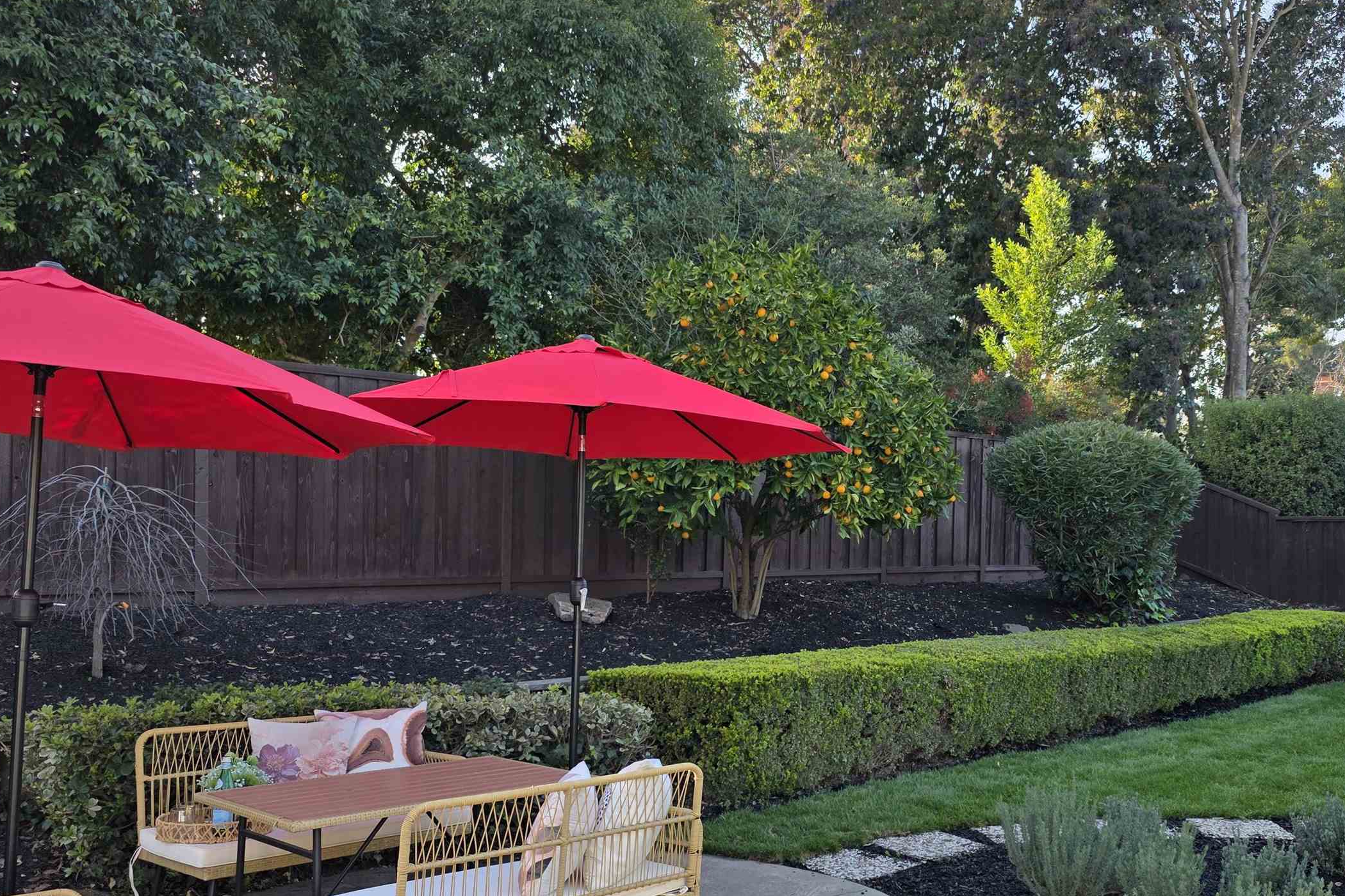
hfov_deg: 53.9
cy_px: 539
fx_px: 1308
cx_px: 831
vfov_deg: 37.7
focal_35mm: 35
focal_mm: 6.3
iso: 80
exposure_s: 1/1505
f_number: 1.7
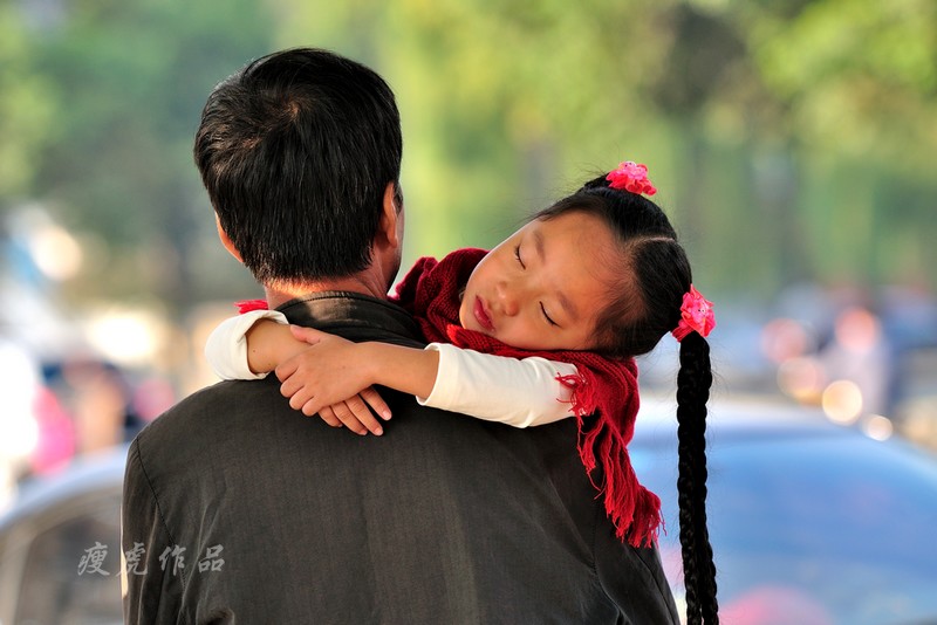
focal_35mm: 210
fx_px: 5468
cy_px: 312
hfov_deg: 9.8
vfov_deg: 6.5
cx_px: 468
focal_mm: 140
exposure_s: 1/400
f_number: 2.8
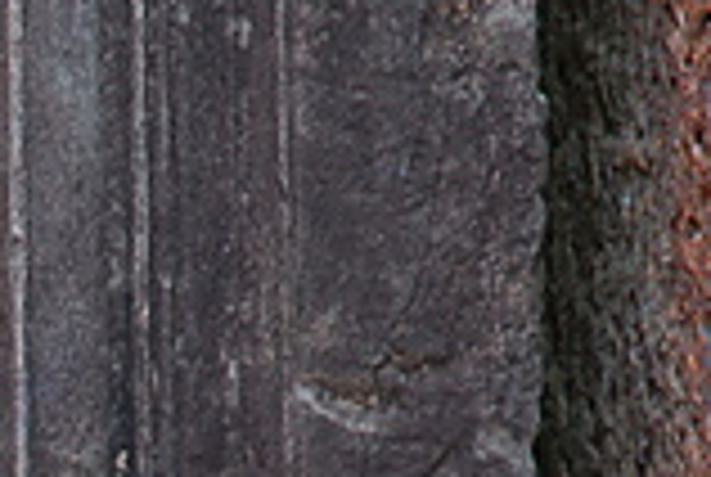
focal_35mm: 484
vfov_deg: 2.8
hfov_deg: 4.2
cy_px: 763
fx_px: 9575
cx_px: -400
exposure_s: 1/50
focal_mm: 85
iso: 250
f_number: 5.6
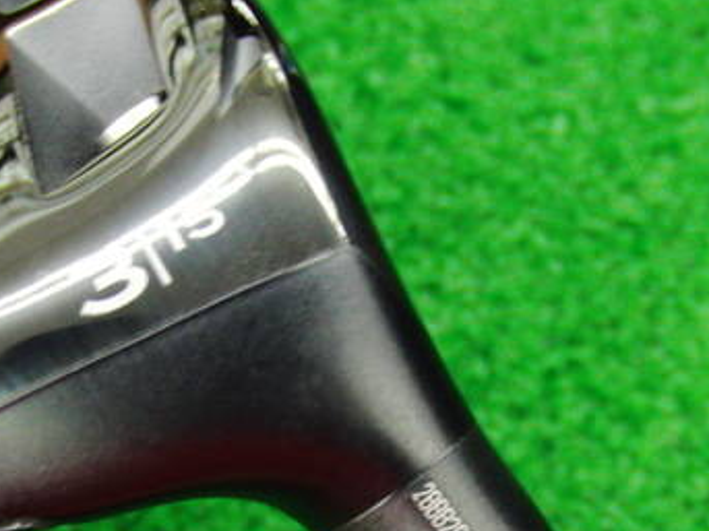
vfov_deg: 21.0
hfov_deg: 28.2
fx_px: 1413
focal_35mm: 69
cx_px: 331
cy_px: 440
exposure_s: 1/20
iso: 400
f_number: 3.6
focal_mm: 6.42
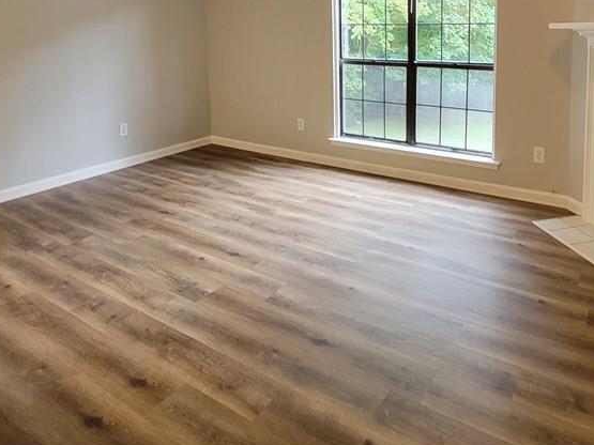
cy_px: 65
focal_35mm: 24
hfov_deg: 70.6
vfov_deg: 51.7
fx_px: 412
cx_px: 367
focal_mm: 2.2
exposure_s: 1/60
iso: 250
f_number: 2.2
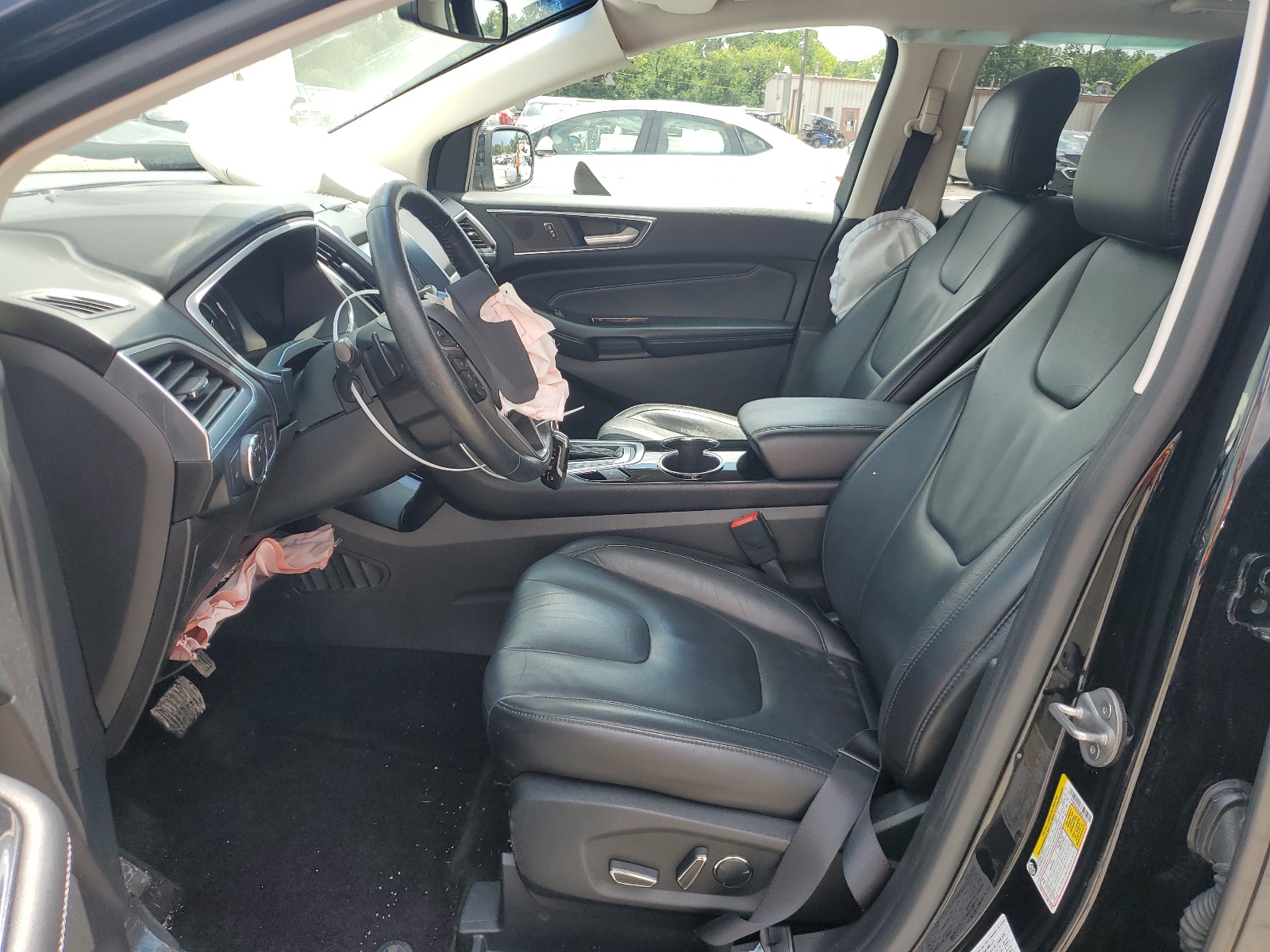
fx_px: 954
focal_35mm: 26
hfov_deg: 67.3
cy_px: 476
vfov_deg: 53.1
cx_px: 635
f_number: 1.5
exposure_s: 1/625
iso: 50
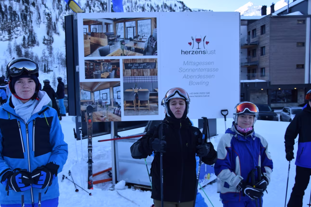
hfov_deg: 24.5
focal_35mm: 83
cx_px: 143
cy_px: 114
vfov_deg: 16.4
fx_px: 717
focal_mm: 50
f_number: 8
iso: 200
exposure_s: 1/320
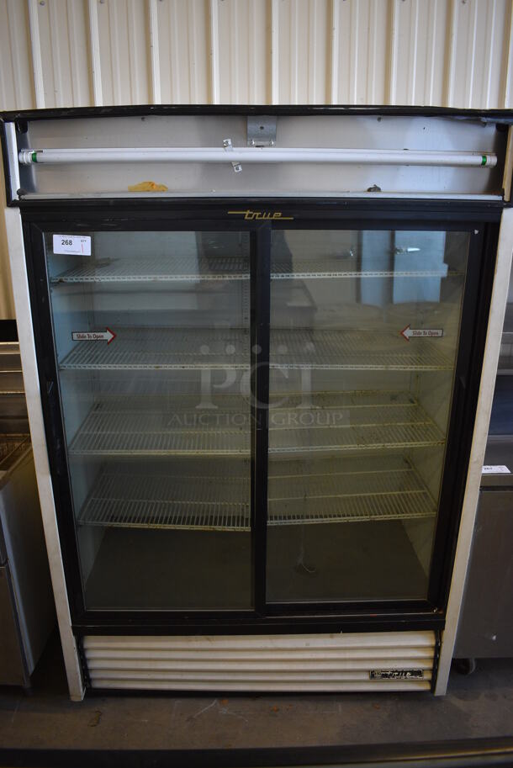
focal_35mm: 27
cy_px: 384
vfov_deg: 67.3
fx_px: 576
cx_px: 256
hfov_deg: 48.0
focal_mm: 18
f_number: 3.5
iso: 800
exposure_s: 1/200
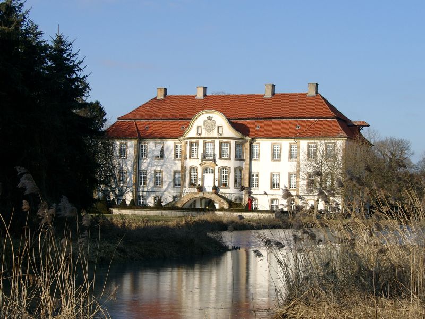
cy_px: 160
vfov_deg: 18.9
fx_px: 958
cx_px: 212
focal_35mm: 78
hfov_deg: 25.0
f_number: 4
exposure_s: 1/535
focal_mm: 16.05
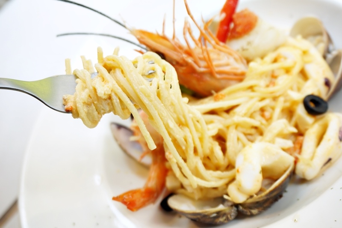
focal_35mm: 40
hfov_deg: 48.0
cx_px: 171
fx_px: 384
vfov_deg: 33.0
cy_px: 114
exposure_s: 1/60
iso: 160
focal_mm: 27
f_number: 4.5
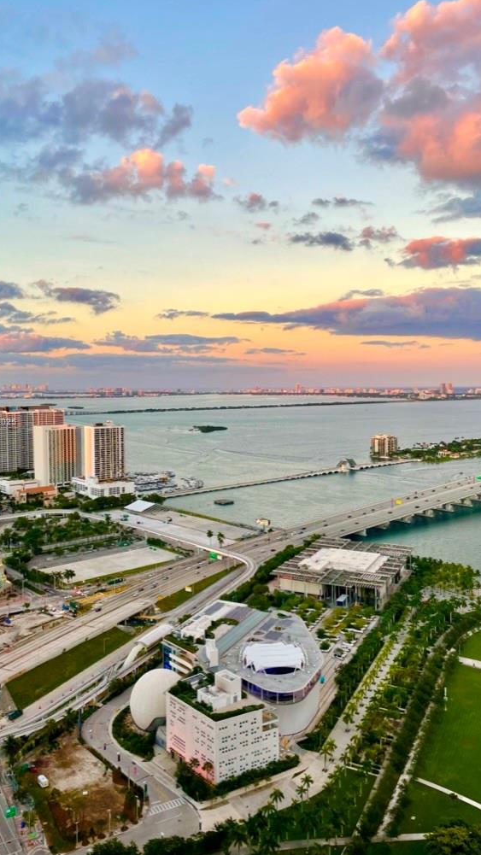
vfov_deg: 66.1
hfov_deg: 40.1
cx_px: 213
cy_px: 422
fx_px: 658
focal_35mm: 29
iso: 32
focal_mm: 4.2
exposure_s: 1/225
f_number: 1.6
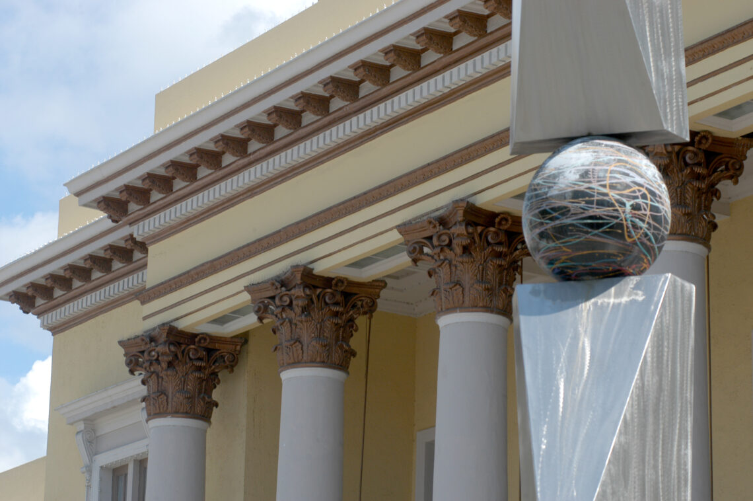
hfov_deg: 17.1
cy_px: 250
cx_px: 376
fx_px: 2508
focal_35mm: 120
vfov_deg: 11.4
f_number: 8
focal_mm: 80
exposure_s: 1/250
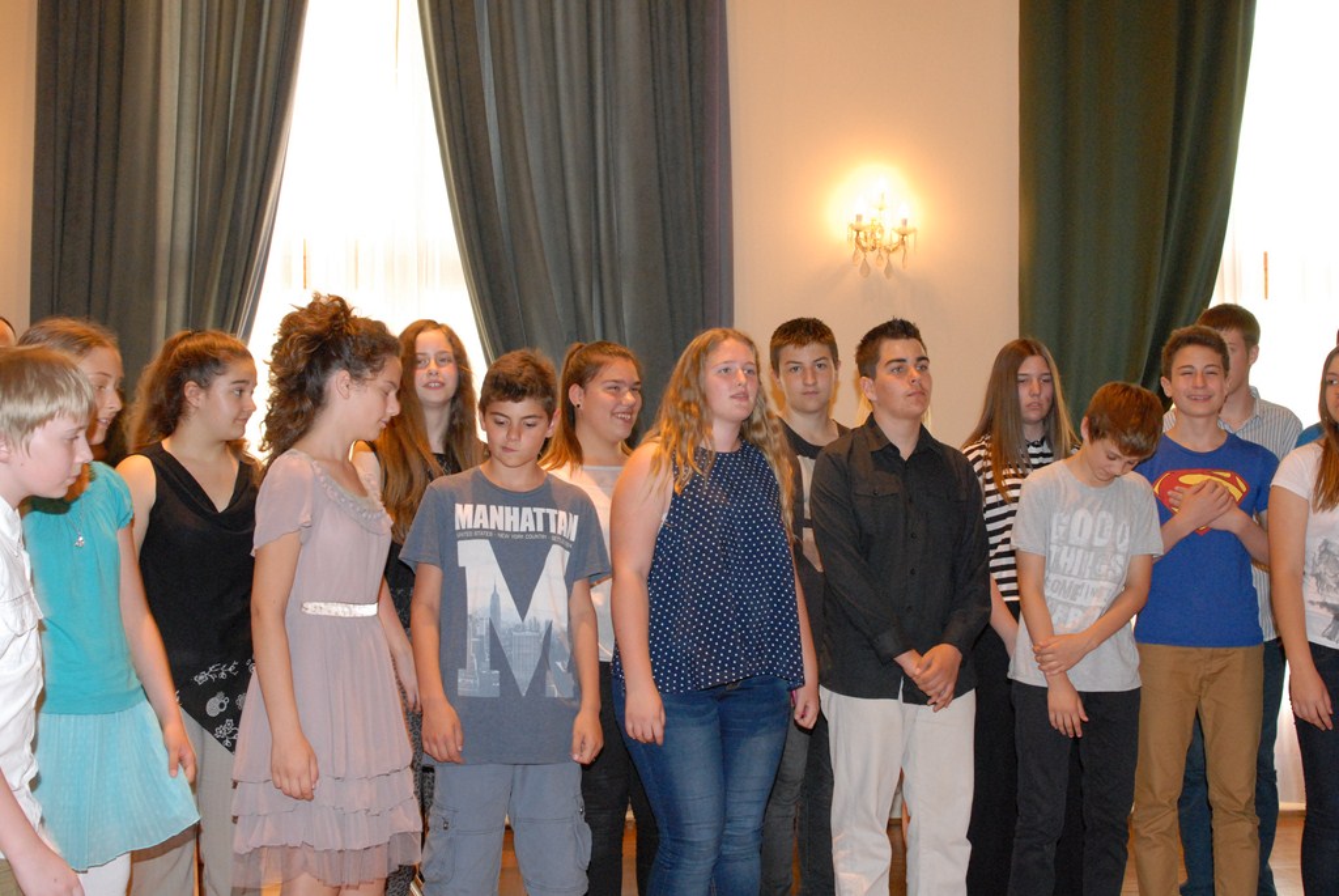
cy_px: 448
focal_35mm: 44
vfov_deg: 30.9
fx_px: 1620
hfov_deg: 44.9
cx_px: 670
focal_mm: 29
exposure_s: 1/60
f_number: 7.1
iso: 1000
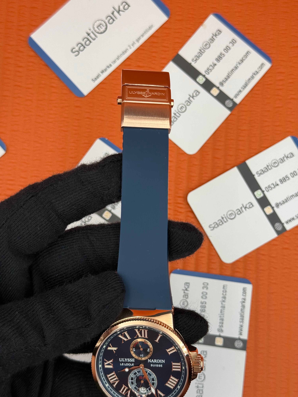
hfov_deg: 30.3
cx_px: 149
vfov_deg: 39.7
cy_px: 198
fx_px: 551
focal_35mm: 48
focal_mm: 6.76
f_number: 1.78
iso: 80
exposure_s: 1/574
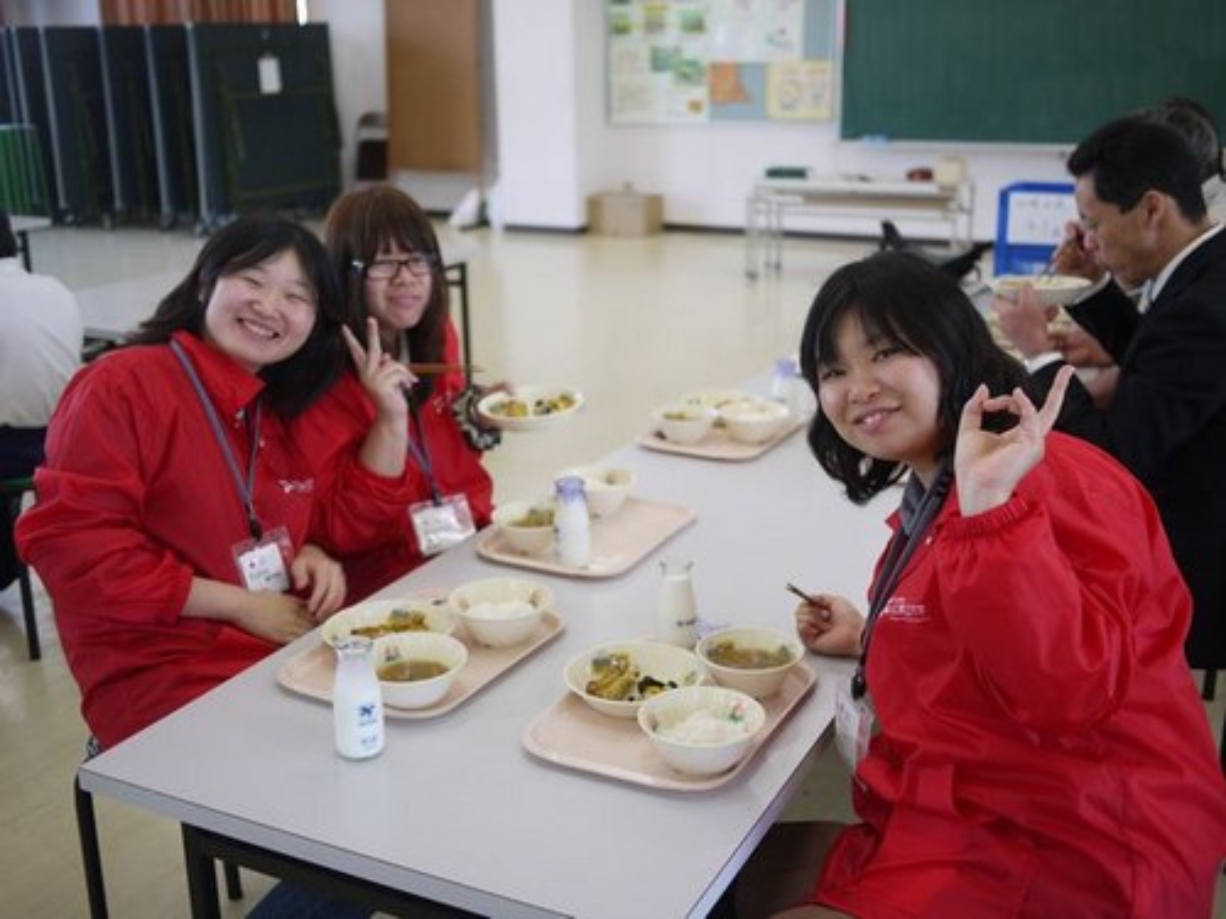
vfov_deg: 36.0
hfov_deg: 46.8
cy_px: 460
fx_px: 1417
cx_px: 613
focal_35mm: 40
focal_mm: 20
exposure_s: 1/80
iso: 100
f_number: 1.8
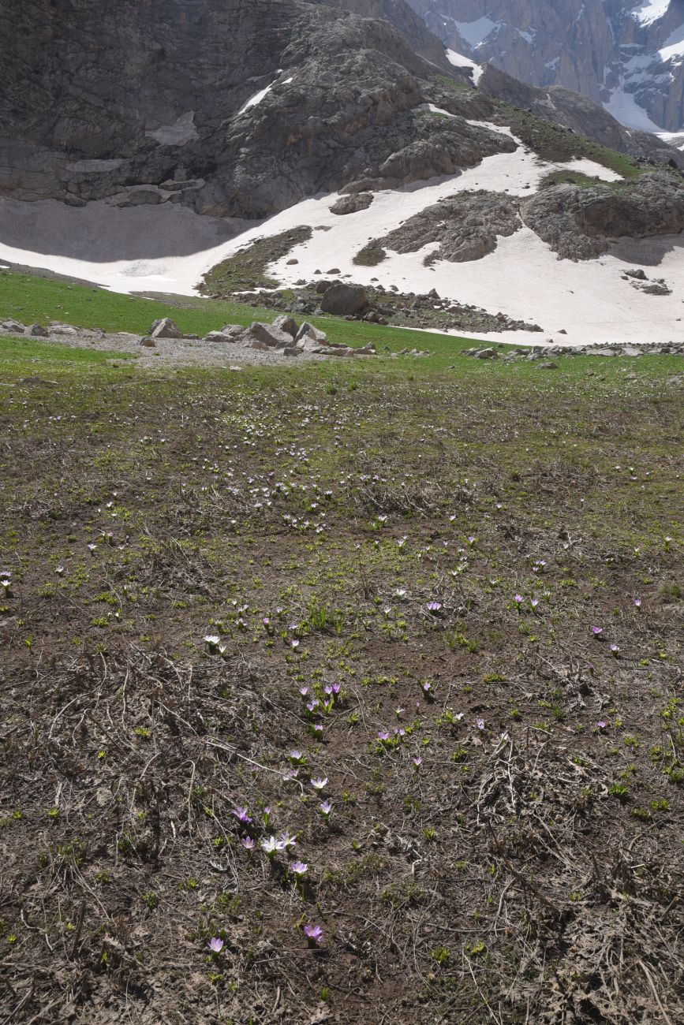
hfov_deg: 27.0
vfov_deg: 39.6
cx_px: 342
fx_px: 1425
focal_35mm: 50
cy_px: 512
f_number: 14
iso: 160
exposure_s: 1/125
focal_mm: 50
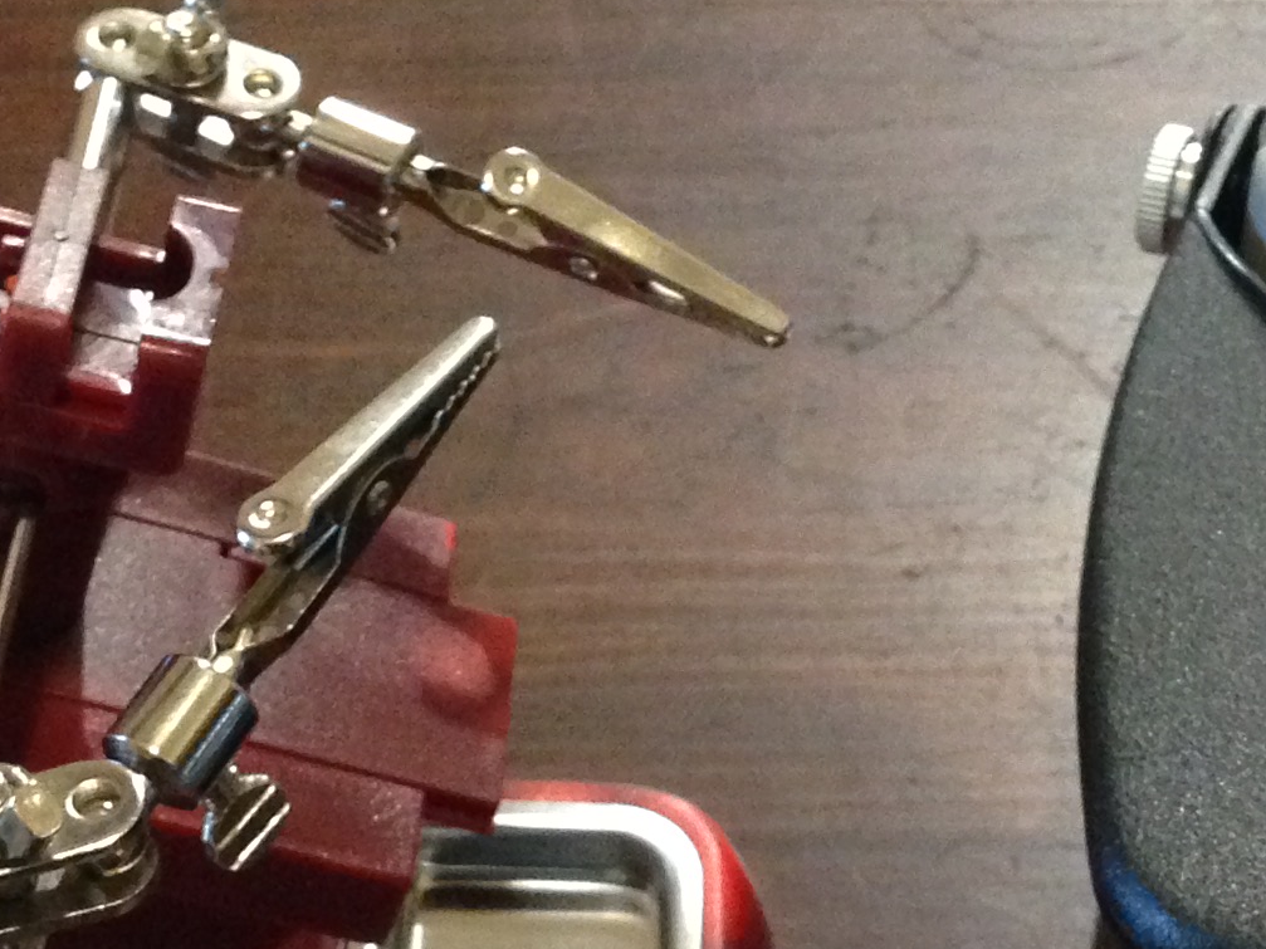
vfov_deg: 13.8
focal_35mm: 107
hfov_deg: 18.3
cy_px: 587
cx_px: 845
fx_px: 3913
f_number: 2.4
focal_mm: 4.12
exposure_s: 1/15
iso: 400
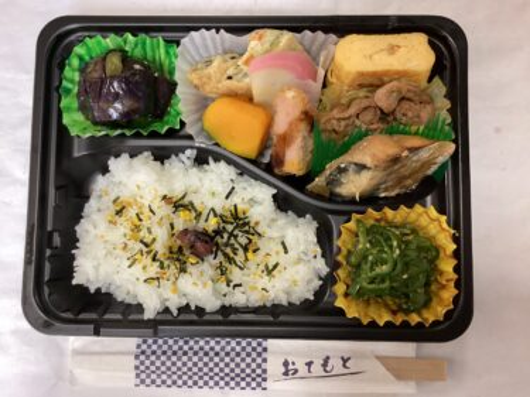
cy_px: 198
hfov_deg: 58.4
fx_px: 474
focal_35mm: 31
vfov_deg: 45.4
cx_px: 265
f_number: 2.4
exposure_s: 1/40
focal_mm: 3.3
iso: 250
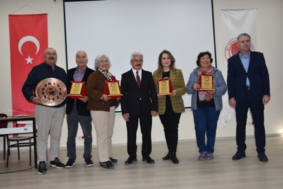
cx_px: 142
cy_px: 94
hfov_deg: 57.2
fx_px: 259
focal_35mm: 33
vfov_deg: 40.0
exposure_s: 1/80
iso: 800
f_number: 4.5
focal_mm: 22
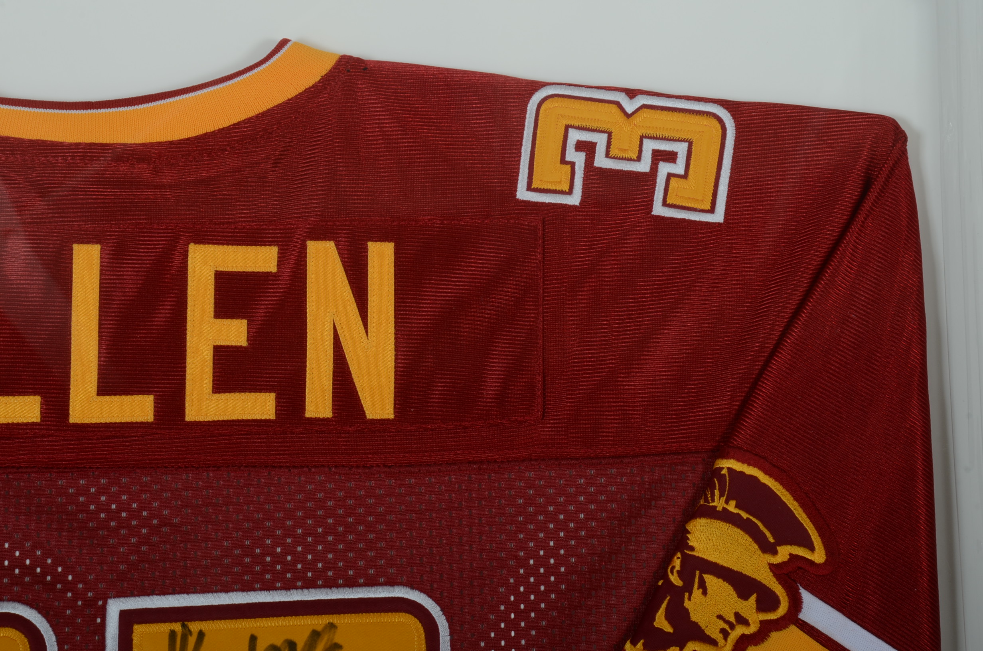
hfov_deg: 18.2
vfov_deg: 12.1
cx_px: 492
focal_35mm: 112
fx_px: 3066
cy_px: 326
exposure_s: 1/200
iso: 160
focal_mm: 75
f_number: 18
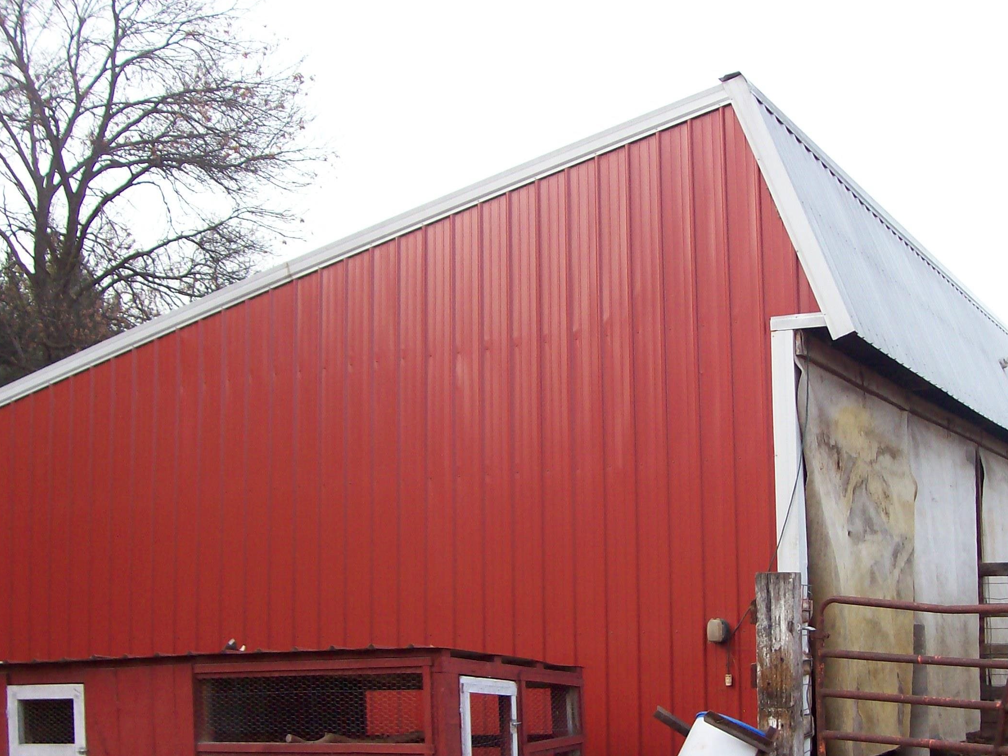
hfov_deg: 38.7
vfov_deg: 29.7
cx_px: 611
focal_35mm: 49
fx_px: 1427
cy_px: 384
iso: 80
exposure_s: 1/238
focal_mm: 6
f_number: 2.7
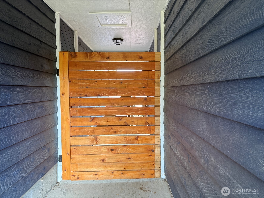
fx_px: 183
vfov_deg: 56.8
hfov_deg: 71.6
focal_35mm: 24
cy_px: 99
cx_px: 132
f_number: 1.78
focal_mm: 6.76
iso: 160
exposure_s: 1/121
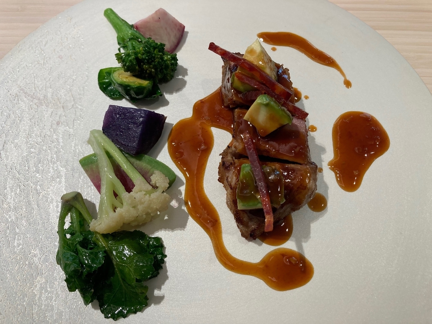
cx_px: 216
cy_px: 162
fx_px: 349
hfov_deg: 63.4
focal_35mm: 28
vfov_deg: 49.7
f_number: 1.8
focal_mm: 3.99
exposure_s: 1/96
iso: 80
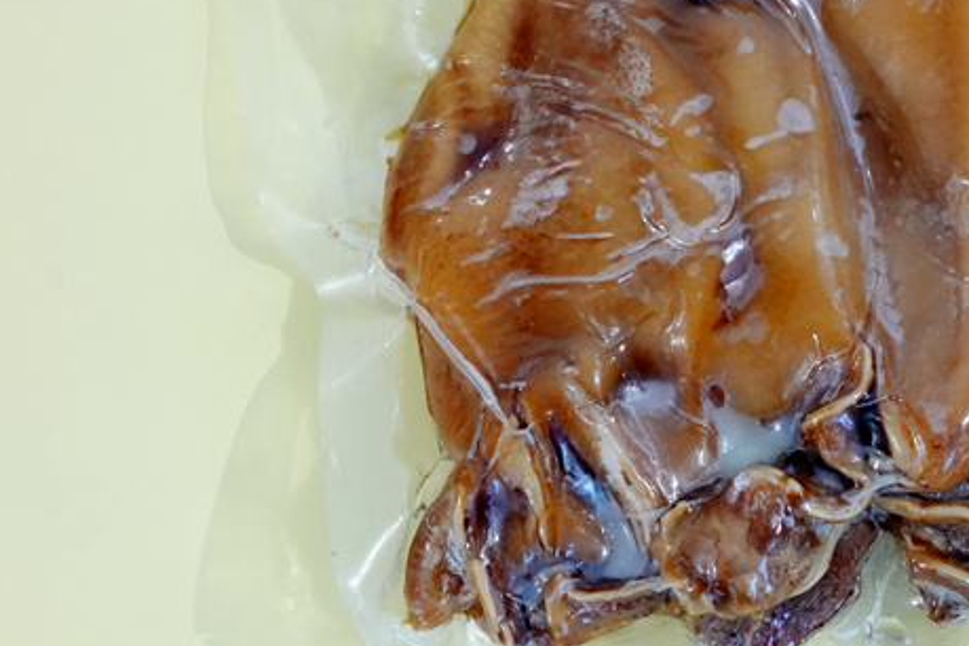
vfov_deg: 8.1
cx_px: 754
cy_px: 120
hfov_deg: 12.0
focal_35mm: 170
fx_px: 4575
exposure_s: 1/125
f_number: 13
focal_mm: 65
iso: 4000
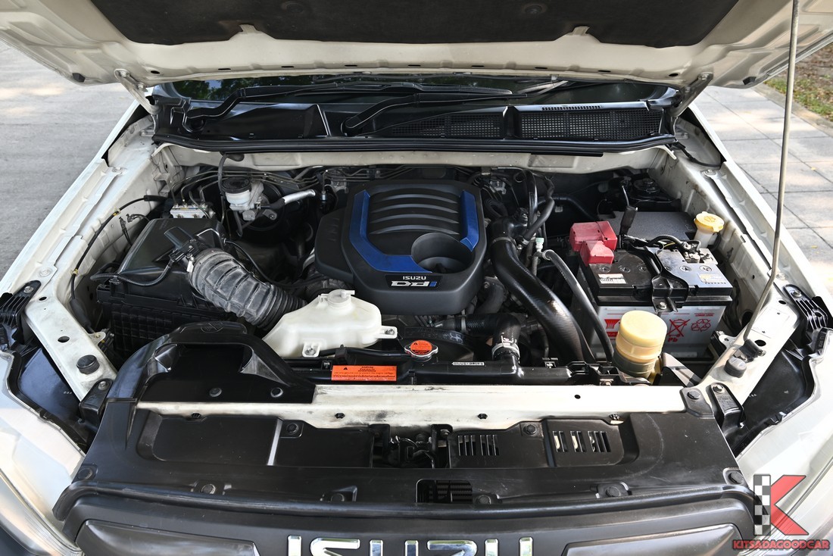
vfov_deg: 53.2
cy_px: 278
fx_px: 555
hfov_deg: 73.7
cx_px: 416
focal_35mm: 24
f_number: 6.7
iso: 140
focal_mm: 24
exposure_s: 1/45
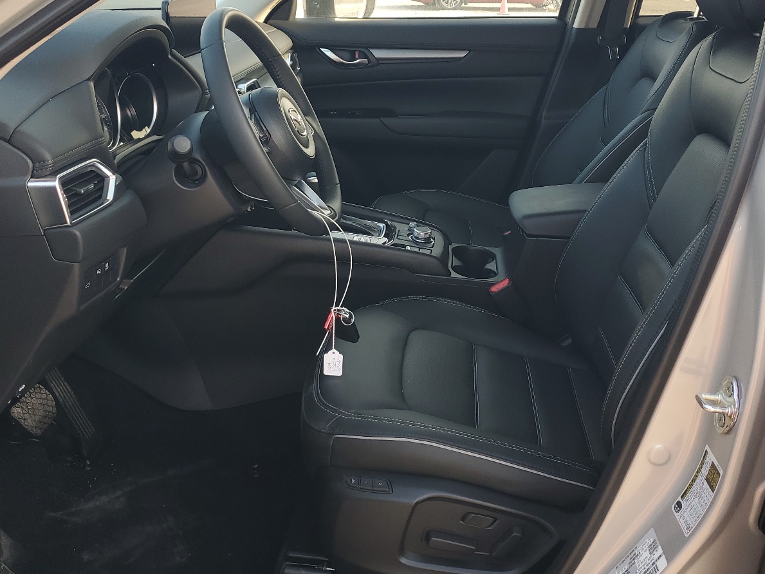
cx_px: 425
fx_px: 773
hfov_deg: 52.5
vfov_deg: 40.5
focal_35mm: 35
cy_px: 223
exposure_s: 1/250
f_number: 1.5
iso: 50
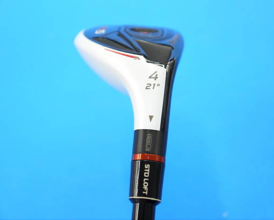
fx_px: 584
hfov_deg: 26.4
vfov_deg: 21.3
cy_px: 109
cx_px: 135
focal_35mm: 72
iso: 500
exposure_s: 1/80
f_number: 5.2
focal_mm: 34
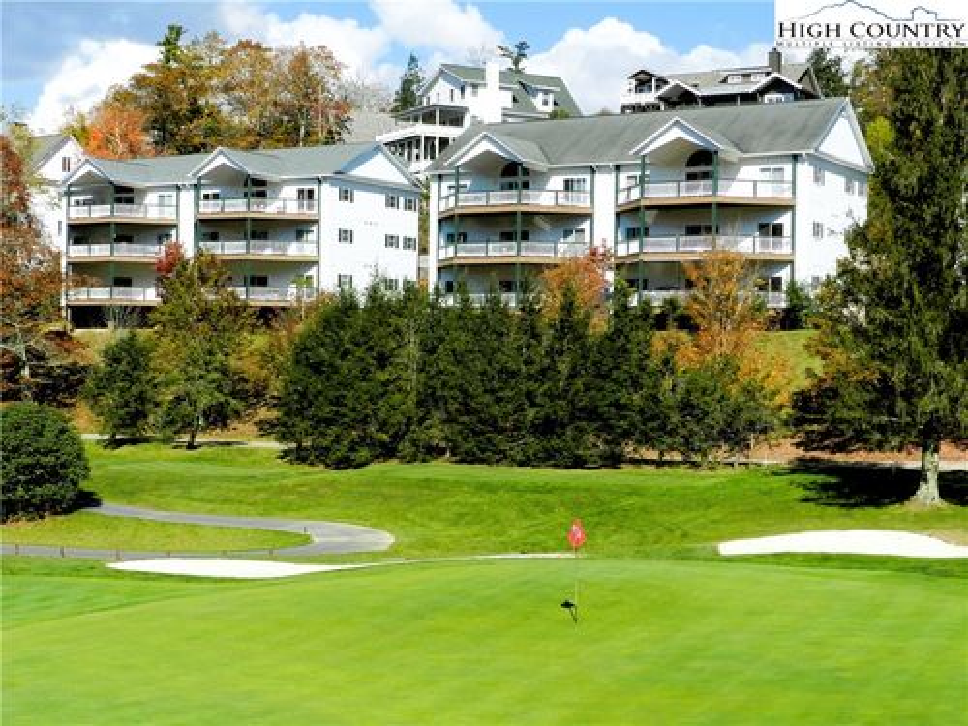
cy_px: 363
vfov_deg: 27.5
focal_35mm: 53
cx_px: 484
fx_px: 1482
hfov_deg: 36.2
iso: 160
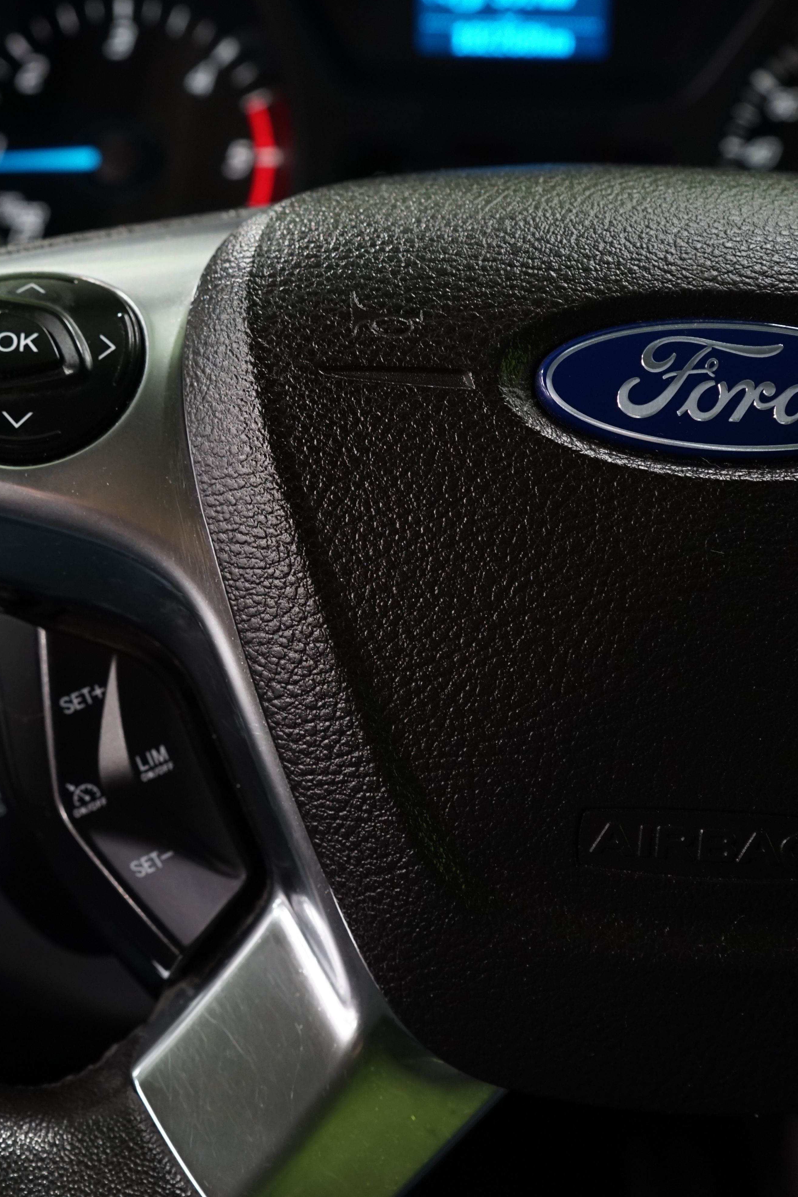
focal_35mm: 56
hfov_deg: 23.6
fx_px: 1862
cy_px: 595
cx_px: 100
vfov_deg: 35.6
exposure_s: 1/15
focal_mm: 37
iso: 800
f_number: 5.6
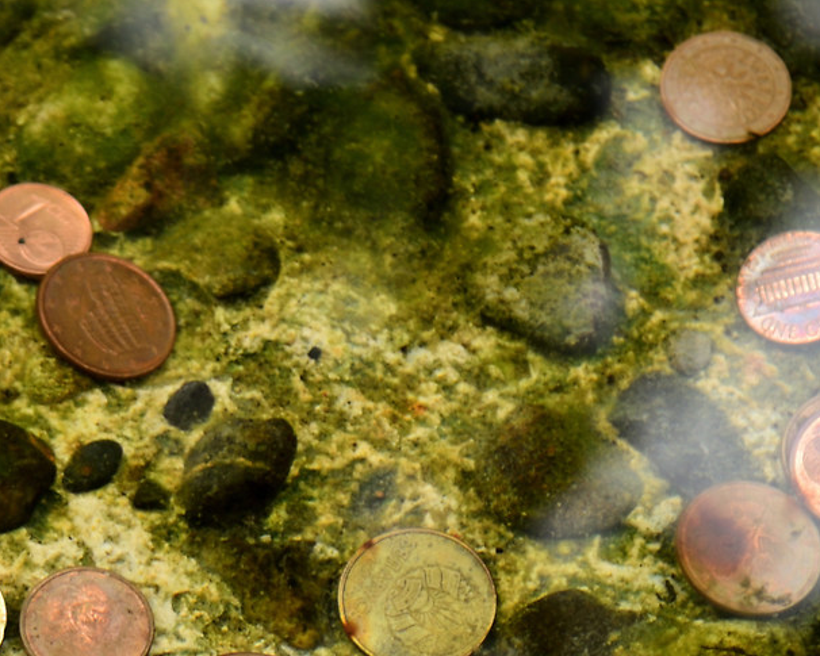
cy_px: 809
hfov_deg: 4.3
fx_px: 10826
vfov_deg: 3.5
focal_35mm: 446
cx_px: -417
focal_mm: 120
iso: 100
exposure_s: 1/30
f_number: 4
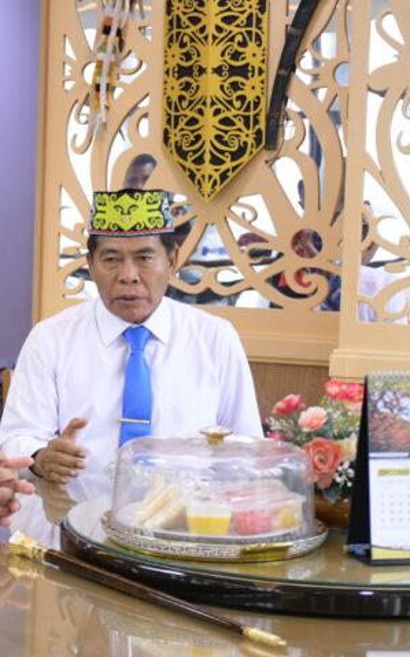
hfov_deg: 14.3
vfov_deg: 22.8
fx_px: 1628
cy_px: 321
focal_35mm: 91
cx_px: 85
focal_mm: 38
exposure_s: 1/160
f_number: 4.2
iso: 2500
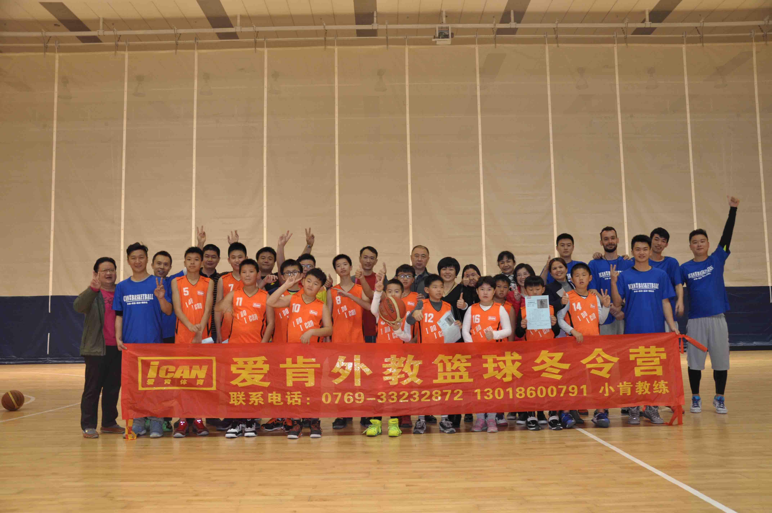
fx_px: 675
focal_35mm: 32
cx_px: 386
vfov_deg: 41.6
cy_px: 256
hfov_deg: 59.6
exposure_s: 1/20
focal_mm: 21
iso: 400
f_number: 3.8
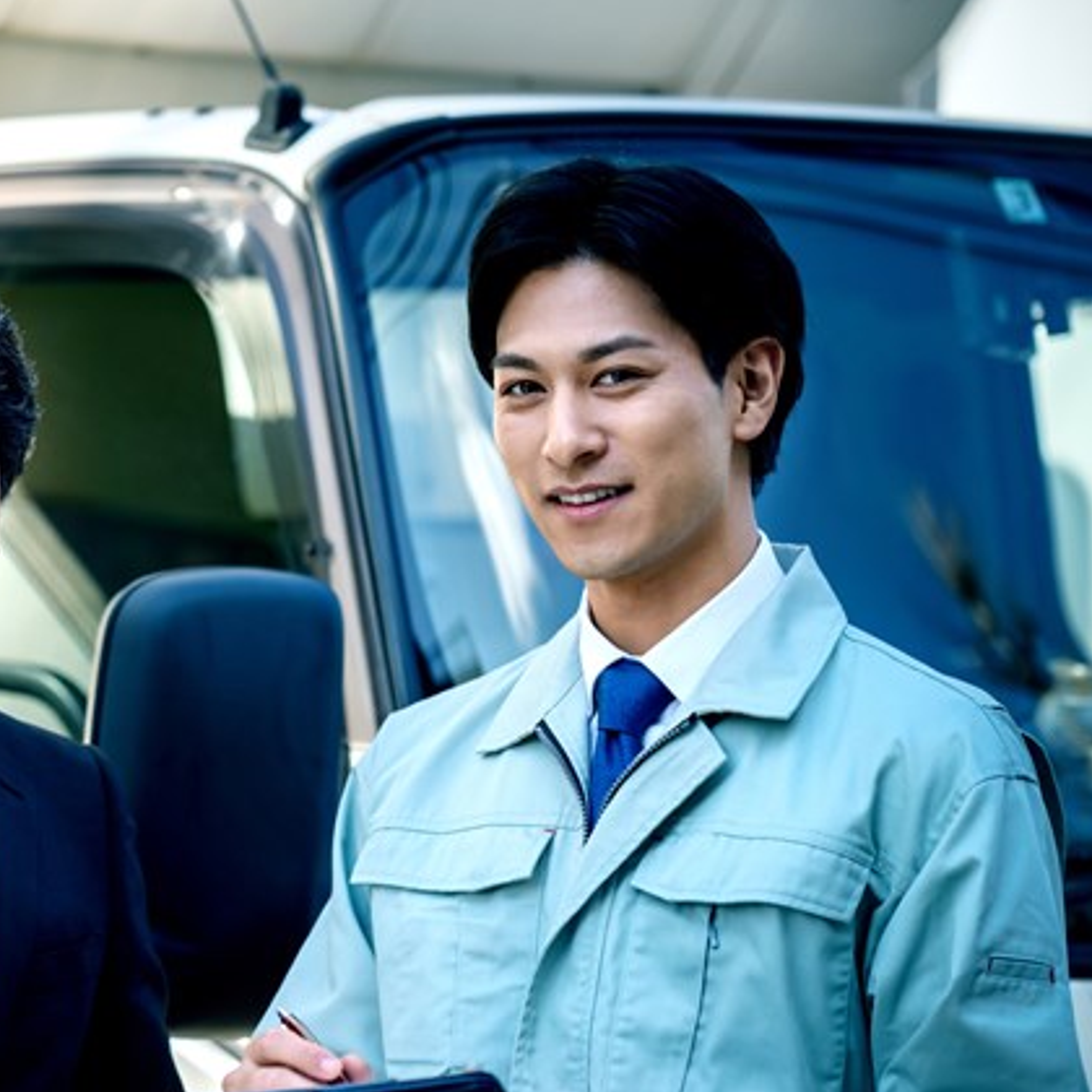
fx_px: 4675
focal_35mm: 131
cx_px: 286
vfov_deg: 13.3
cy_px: 601
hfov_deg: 13.3
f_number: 2.8
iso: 400
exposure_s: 1/3200
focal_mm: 90
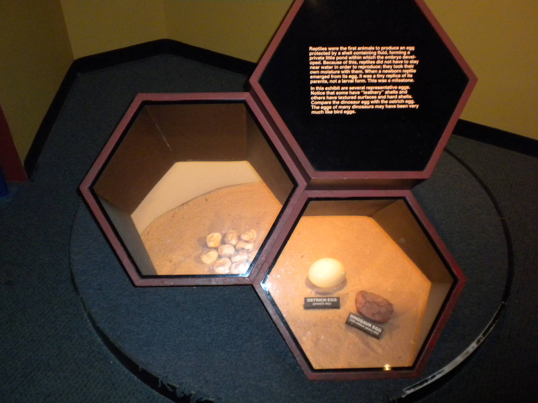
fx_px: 575
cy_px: 202
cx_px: 269
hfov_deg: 50.1
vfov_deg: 38.7
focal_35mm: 37
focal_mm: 6.6
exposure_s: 1/13.3
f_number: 3.5
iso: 400
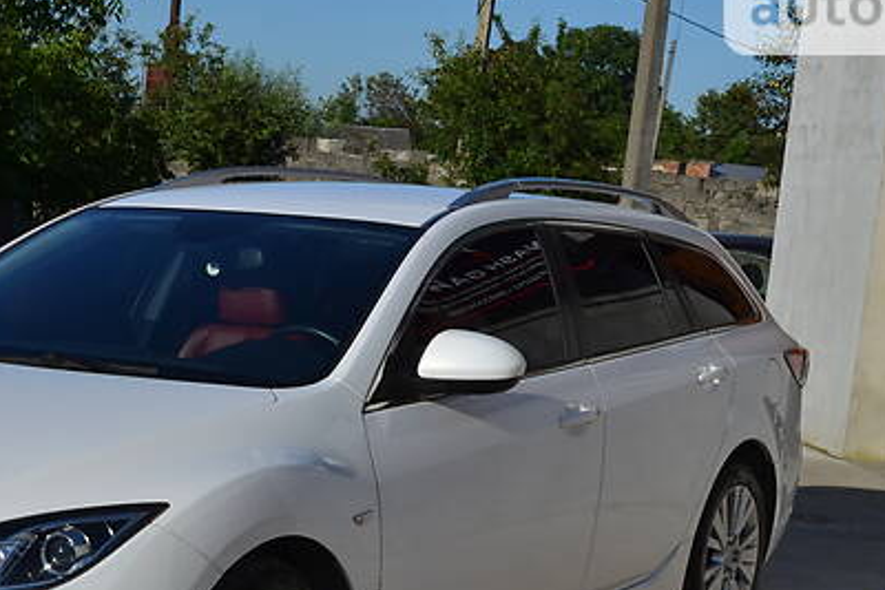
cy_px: 523
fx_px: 1918
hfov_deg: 25.6
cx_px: 190
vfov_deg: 17.3
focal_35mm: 78
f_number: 9
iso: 100
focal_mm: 26
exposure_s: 1/320
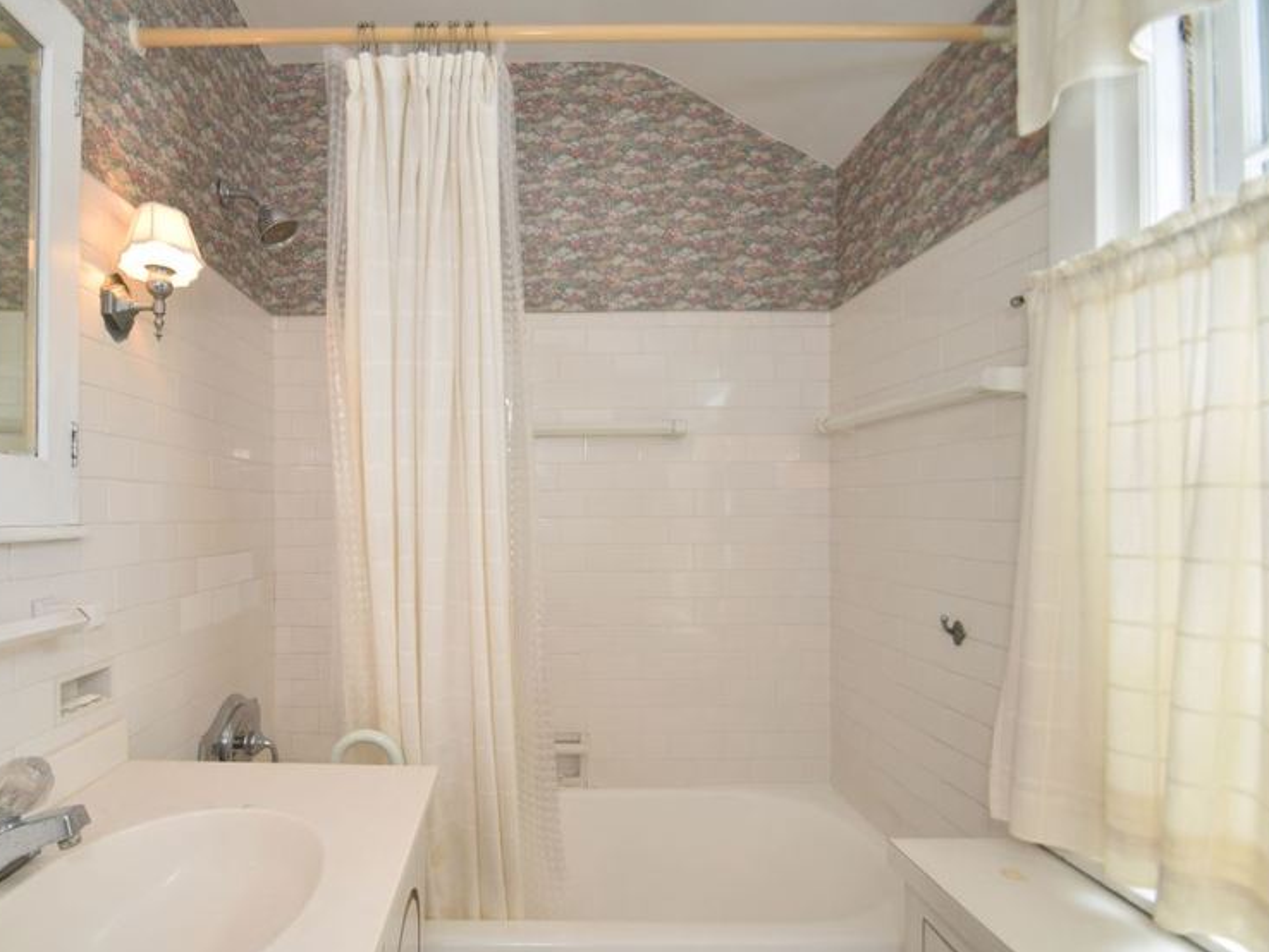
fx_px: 623
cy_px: 491
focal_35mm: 17
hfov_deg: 90.6
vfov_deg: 74.7
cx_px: 557
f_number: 3.5
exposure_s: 1/60
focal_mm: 10
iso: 100
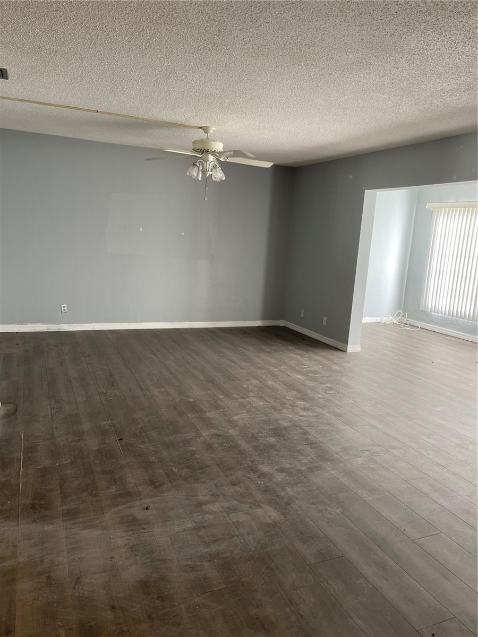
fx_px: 460
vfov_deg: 69.4
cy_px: 318
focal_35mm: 25
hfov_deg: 54.9
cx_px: 239
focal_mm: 5.1
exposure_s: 1/60
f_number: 1.6
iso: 80
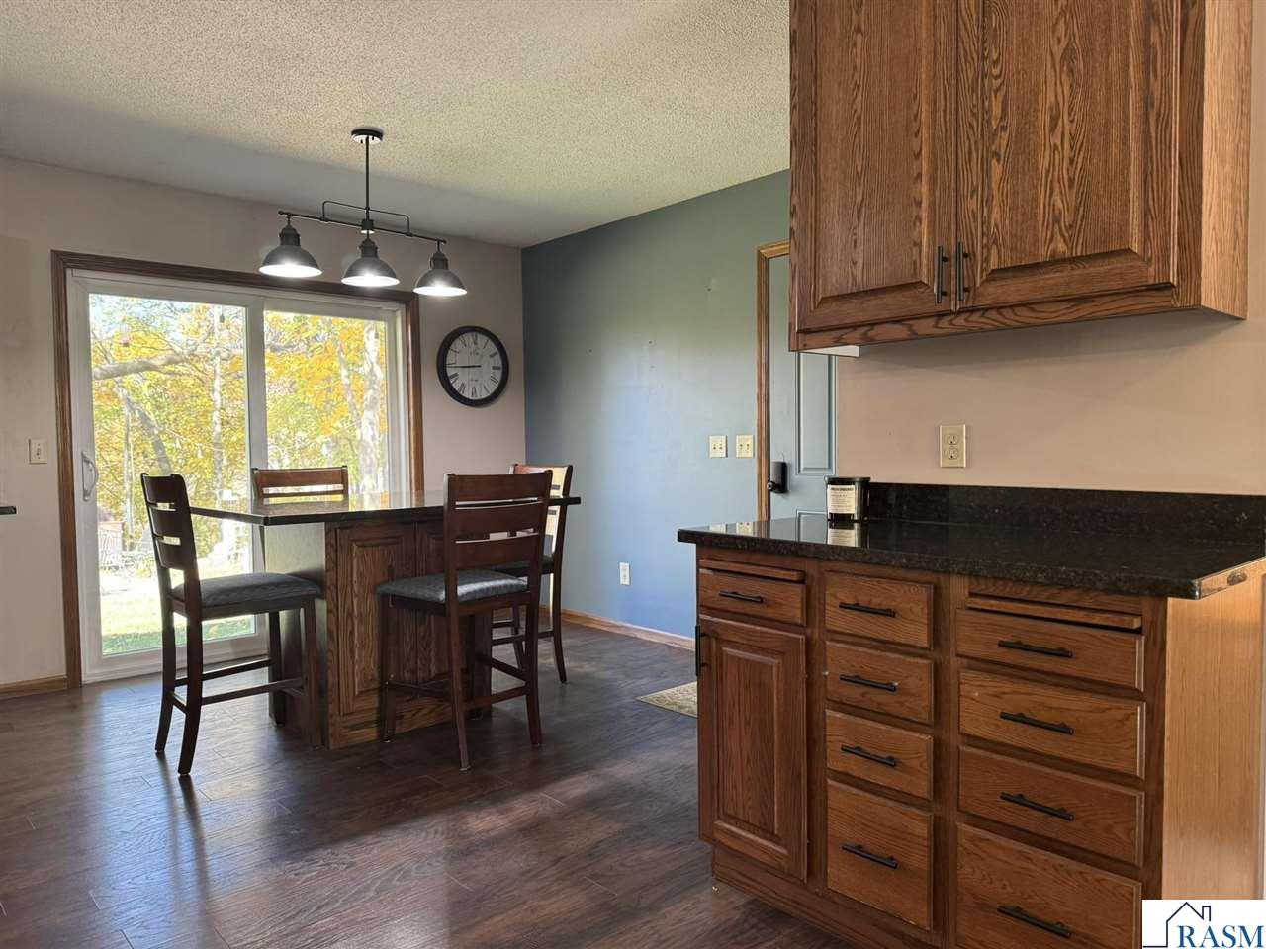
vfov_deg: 56.8
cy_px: 474
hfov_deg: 71.6
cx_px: 633
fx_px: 878
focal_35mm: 24
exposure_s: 1/60
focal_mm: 6.76
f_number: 1.78
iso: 250
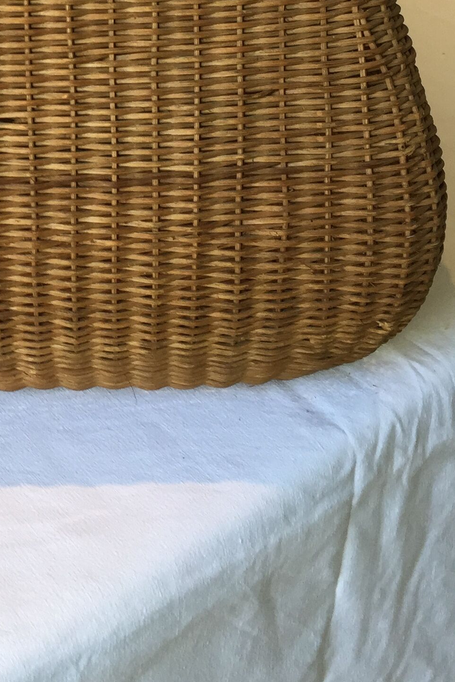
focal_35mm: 68
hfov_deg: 19.3
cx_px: -18
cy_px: 4
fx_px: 1289
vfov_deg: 27.9
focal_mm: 4.15
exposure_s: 1/100
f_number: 2.2
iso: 50
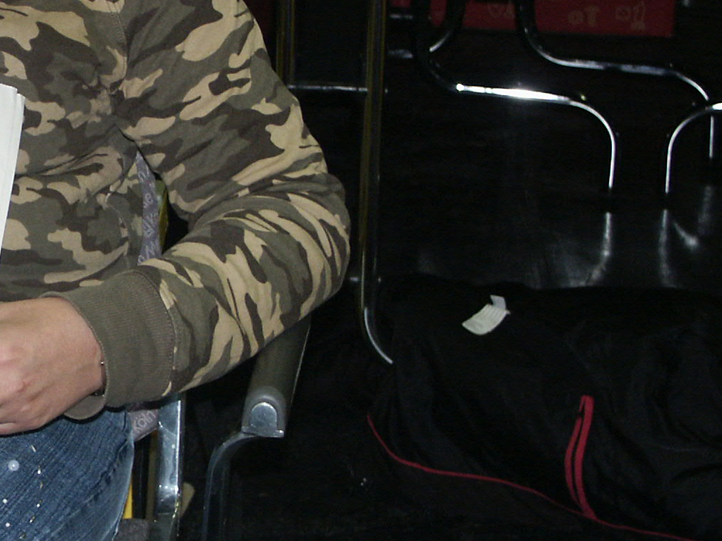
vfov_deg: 9.6
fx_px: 3233
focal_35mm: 155
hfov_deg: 12.6
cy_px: 173
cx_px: -42
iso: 200
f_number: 3.5
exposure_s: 1/60
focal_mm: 15.46
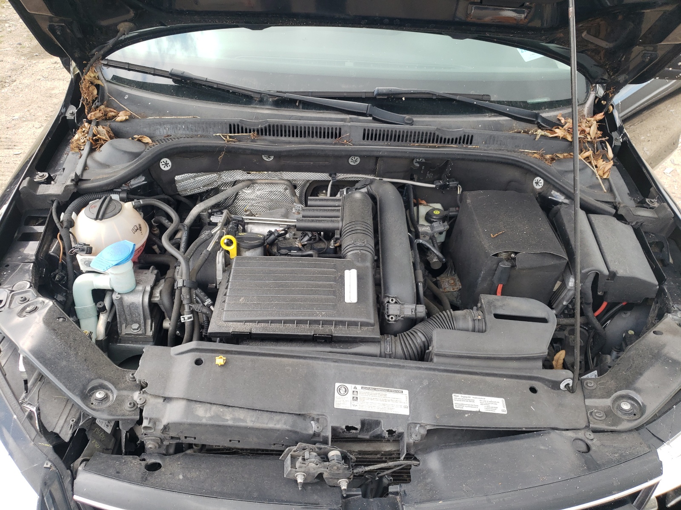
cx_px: 340
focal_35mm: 26
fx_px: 511
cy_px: 255
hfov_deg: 67.3
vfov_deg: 53.1
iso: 50
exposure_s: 1/143
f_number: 1.5
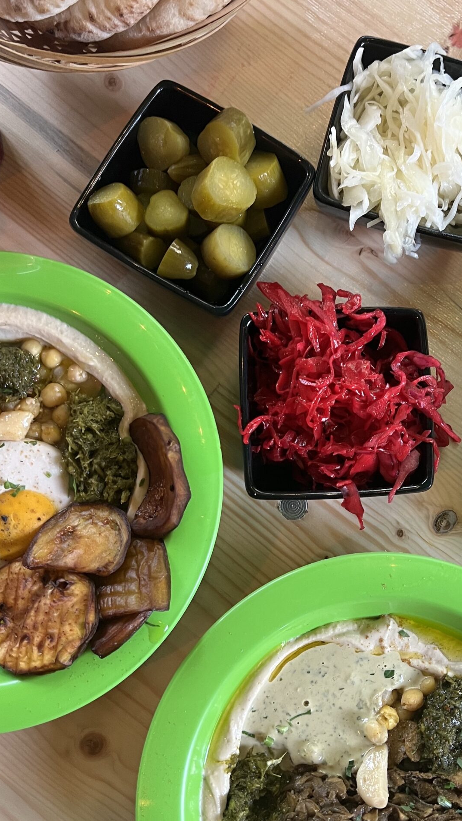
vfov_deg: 52.8
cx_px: 342
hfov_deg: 30.7
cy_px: 426
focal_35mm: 38
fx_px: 828
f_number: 1.5
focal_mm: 5.7
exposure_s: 1/50
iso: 200
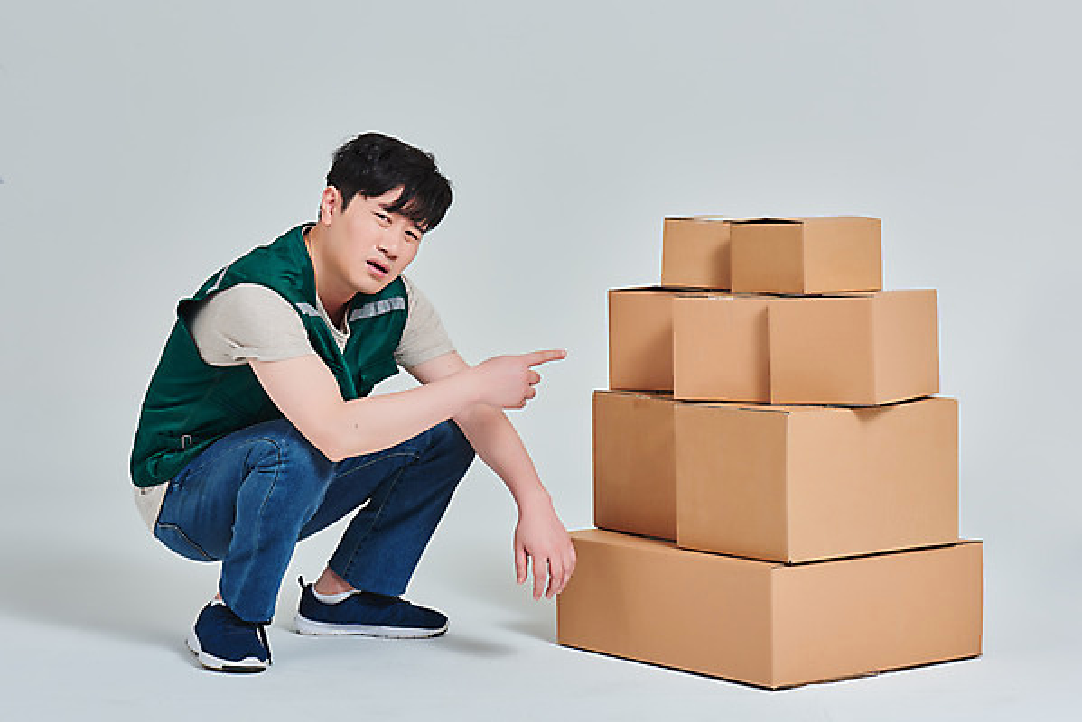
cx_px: 541
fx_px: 2556
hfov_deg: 23.9
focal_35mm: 85
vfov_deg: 16.1
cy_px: 361
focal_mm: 85
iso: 100
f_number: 14
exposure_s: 1/125
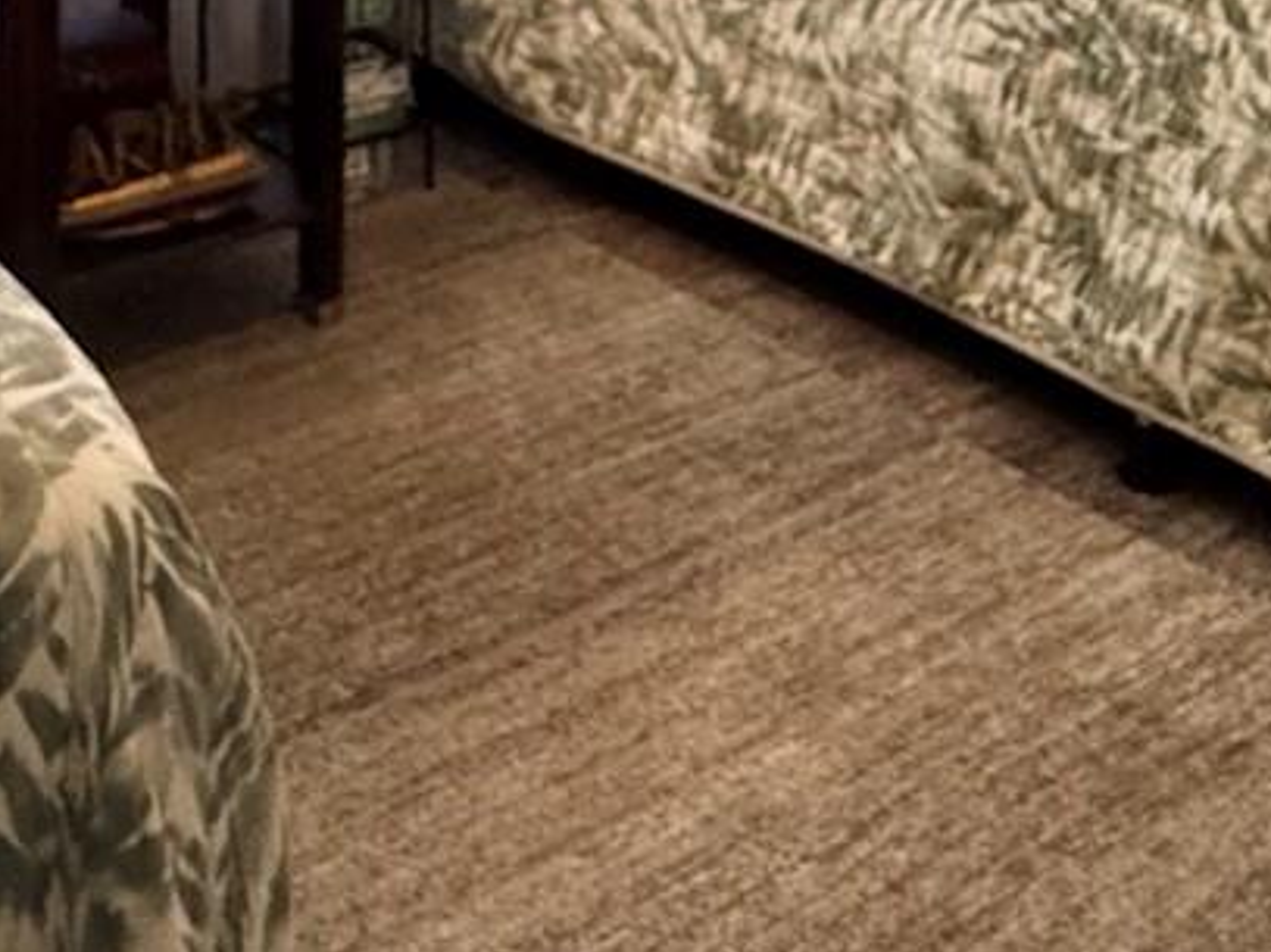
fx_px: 2019
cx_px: 244
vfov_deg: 20.5
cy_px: -655
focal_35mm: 55
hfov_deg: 33.9
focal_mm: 2.22
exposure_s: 1/120
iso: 500
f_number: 2.2
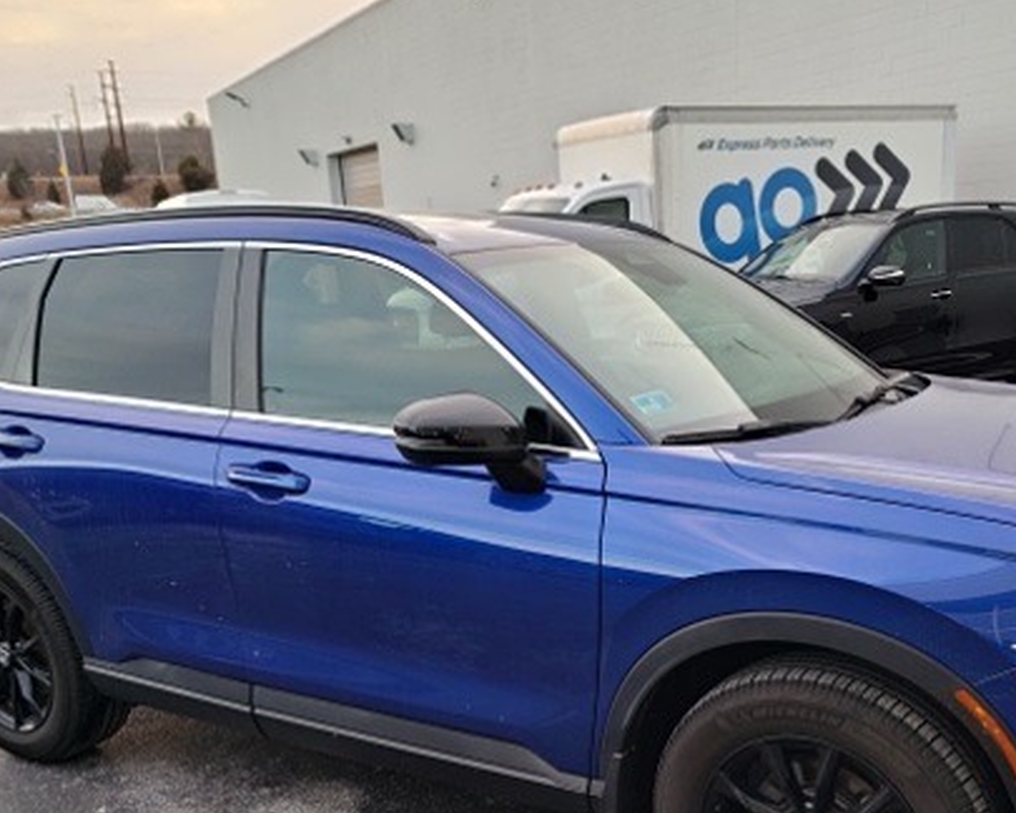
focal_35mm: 37
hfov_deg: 48.5
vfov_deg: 39.2
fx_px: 1113
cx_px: 655
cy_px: 592
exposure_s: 1/123
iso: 100
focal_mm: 5.56
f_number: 1.8
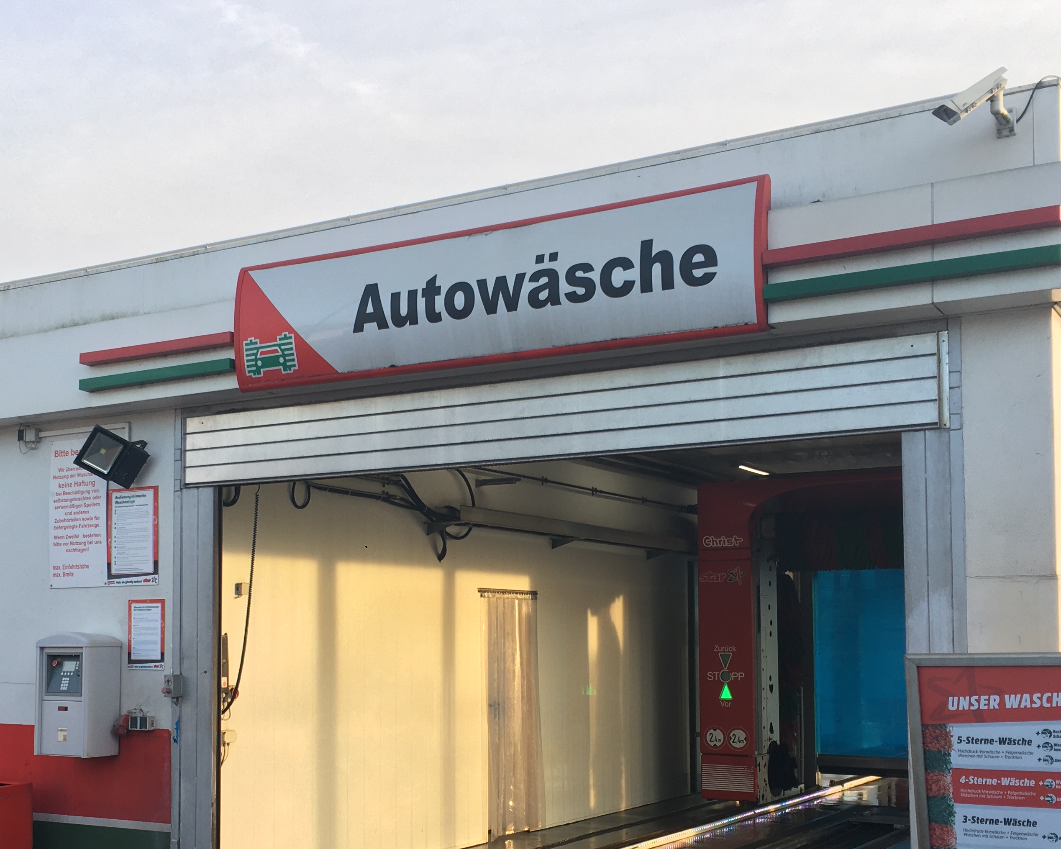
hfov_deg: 41.0
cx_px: 436
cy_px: 572
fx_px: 1413
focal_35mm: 45
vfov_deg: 33.1
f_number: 2.2
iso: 25
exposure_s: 1/127
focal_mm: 4.15
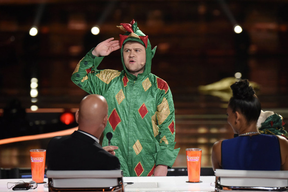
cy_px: 96
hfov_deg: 7.6
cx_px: 144
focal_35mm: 270
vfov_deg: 5.1
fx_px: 2160
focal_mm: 270
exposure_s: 1/400
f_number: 5
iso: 5000
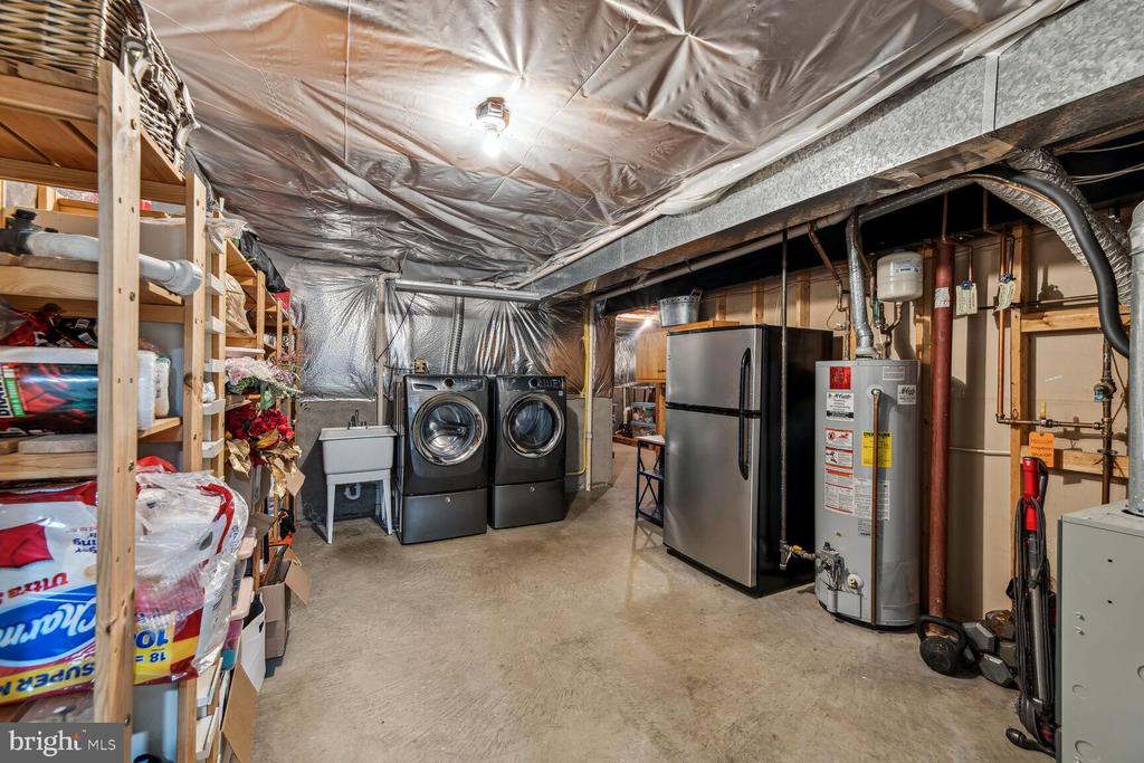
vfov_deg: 81.2
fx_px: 445
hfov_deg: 104.2
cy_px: 382
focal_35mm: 14
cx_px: 572
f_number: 9
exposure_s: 6
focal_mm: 14
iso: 100
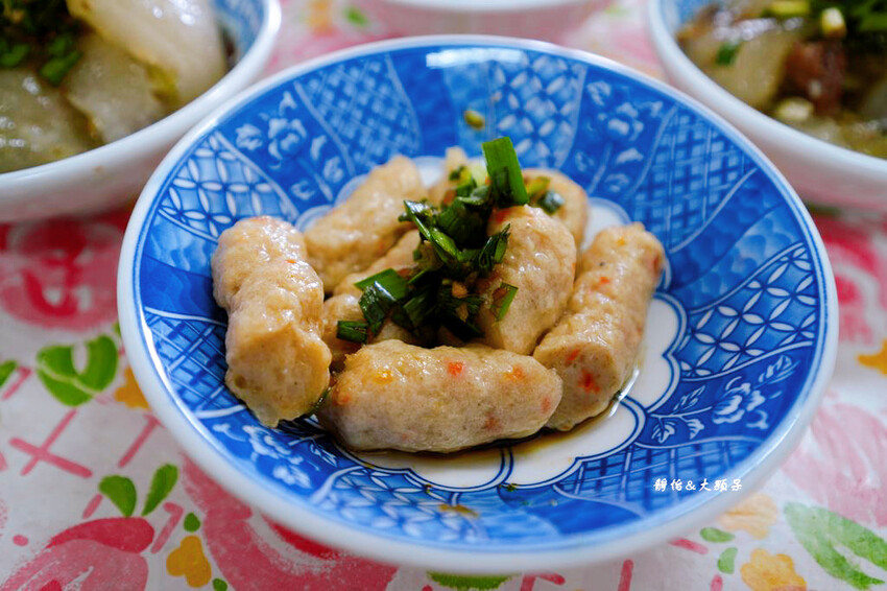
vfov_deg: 46.4
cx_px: 444
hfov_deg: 65.5
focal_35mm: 28
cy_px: 296
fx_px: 690
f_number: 3.5
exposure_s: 1/50
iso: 320
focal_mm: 28
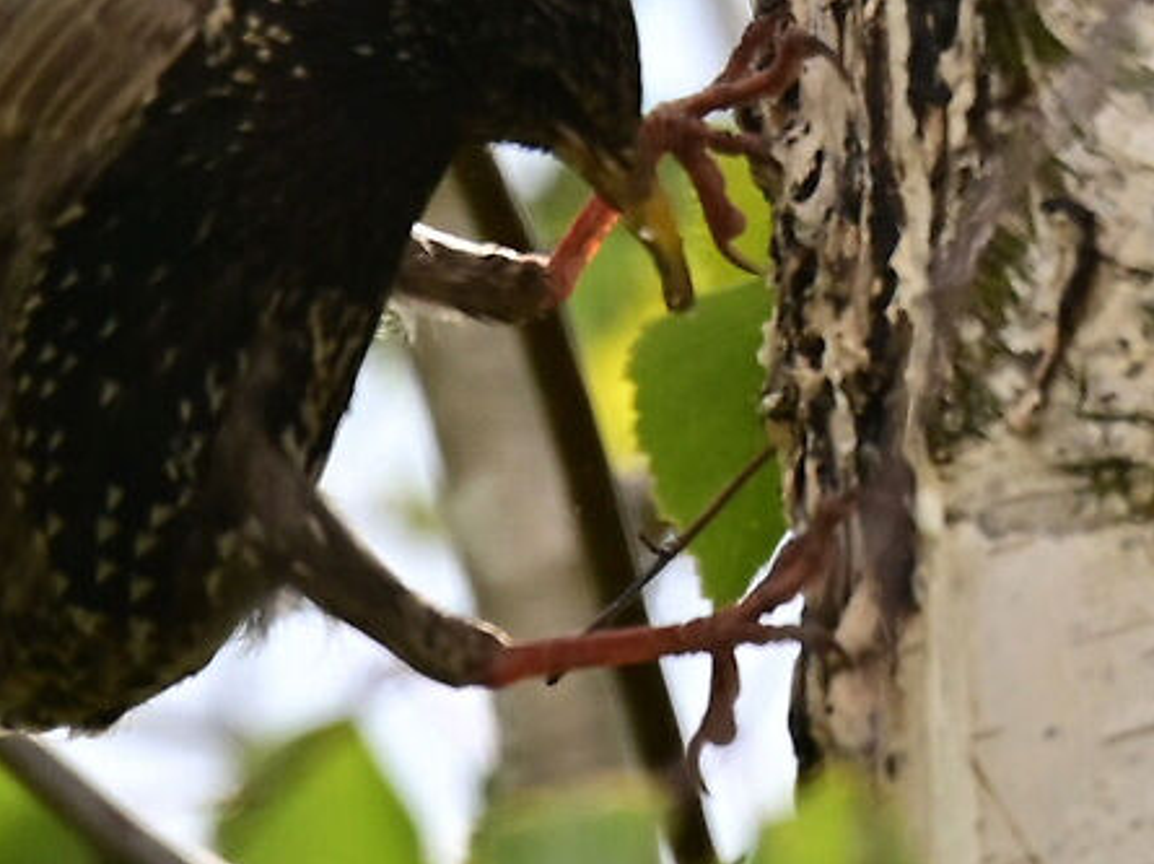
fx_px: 103728
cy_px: -732
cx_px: 1240
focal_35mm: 3114
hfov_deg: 0.6
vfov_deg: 0.5
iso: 900
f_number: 6.3
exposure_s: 1/2000
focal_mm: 600
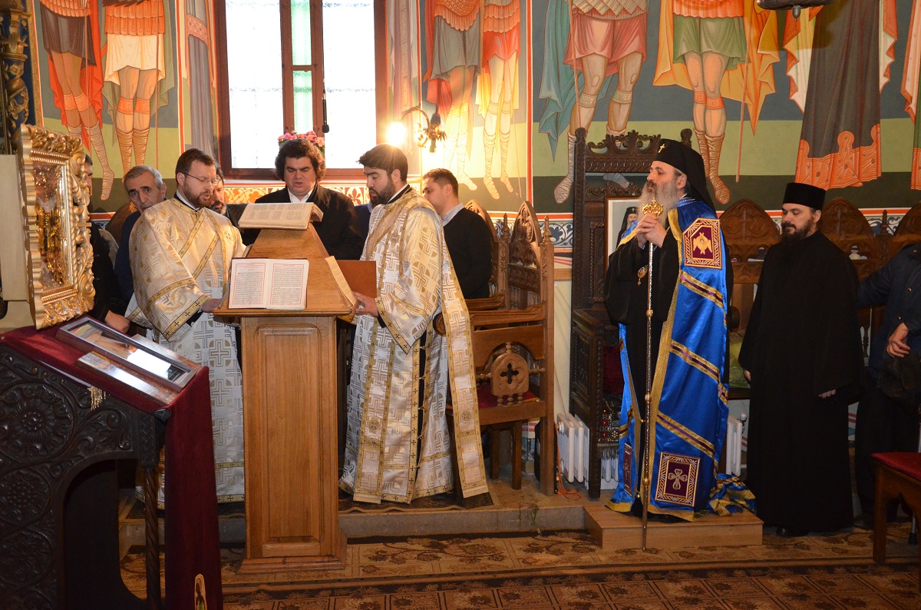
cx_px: 460
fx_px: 995
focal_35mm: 39
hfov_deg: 49.7
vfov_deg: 34.0
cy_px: 305
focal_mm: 26
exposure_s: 1/60
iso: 3200
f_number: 4
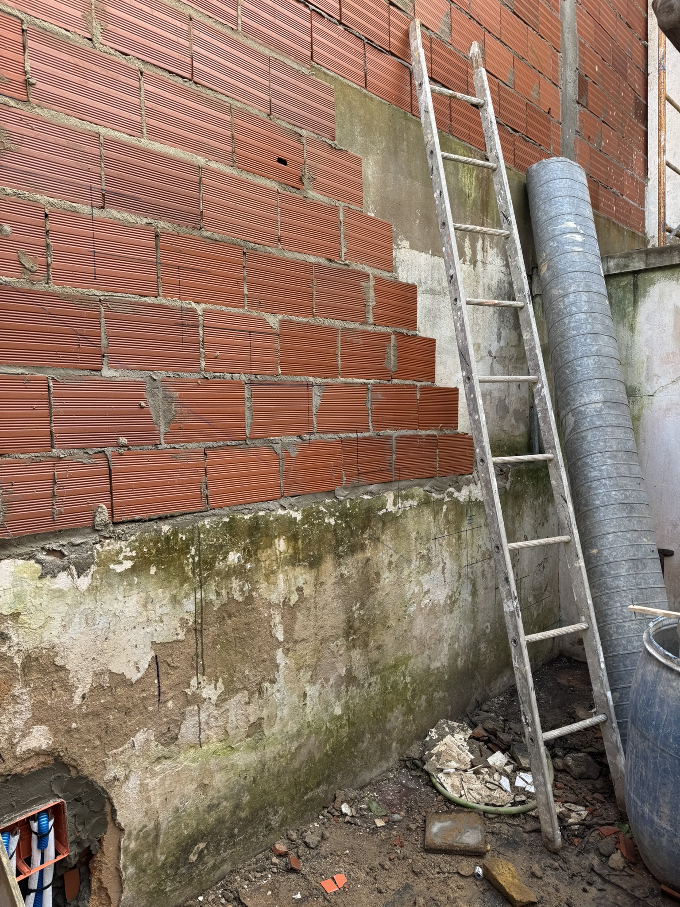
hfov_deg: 56.8
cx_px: 340
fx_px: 629
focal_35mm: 24
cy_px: 454
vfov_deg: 71.6
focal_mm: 6.76
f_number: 1.78
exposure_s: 1/306
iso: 80
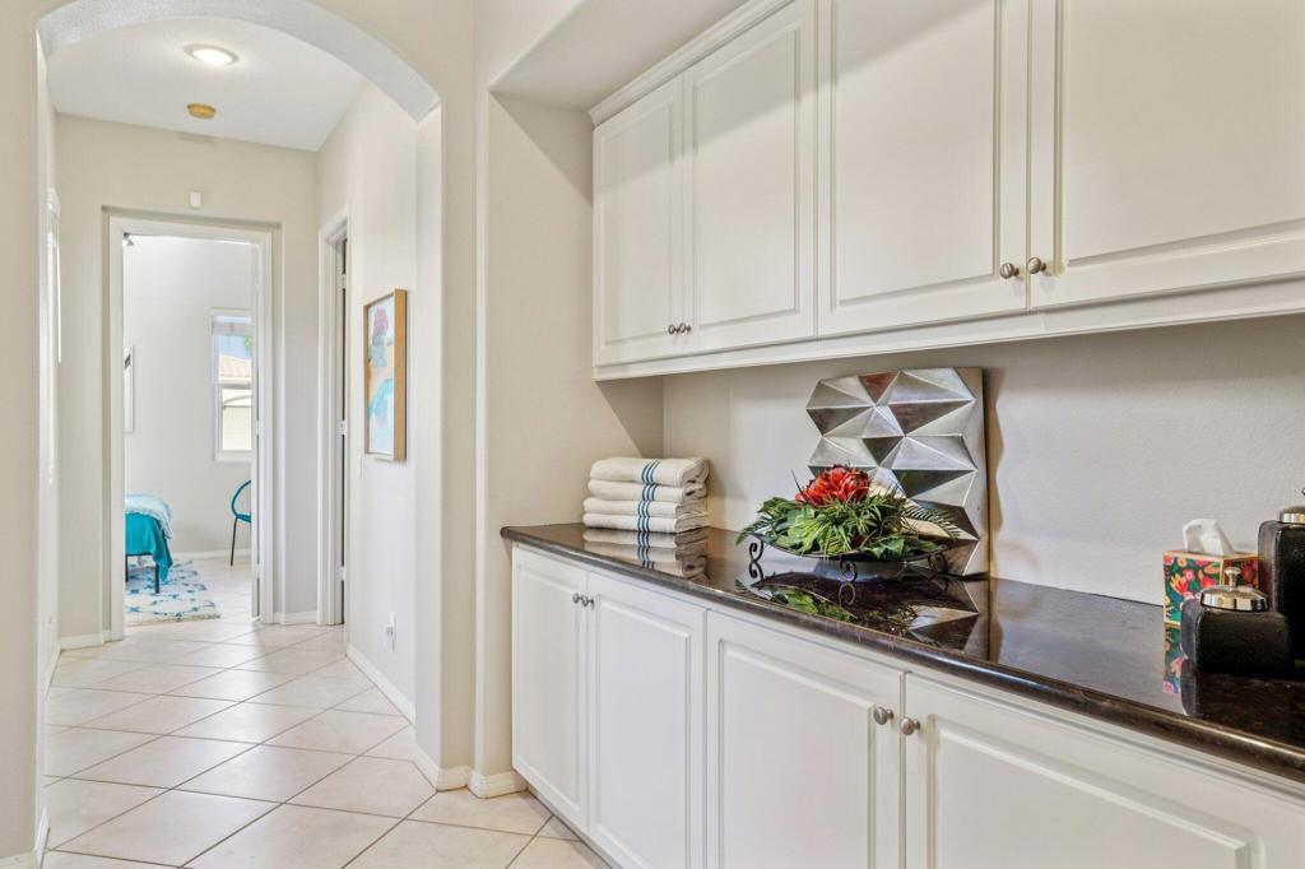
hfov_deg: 73.8
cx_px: 652
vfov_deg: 53.1
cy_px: 434
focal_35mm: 24
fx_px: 870
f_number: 8
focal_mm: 24
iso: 400
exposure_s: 1/10
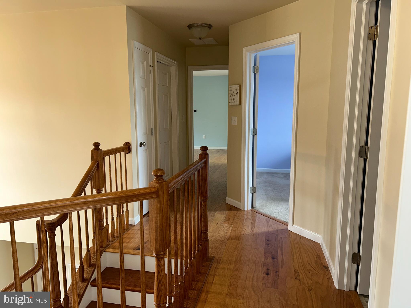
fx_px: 309
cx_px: 206
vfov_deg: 53.1
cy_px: 154
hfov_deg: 67.3
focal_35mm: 26
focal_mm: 5.7
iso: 32
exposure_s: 1/33
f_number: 1.5
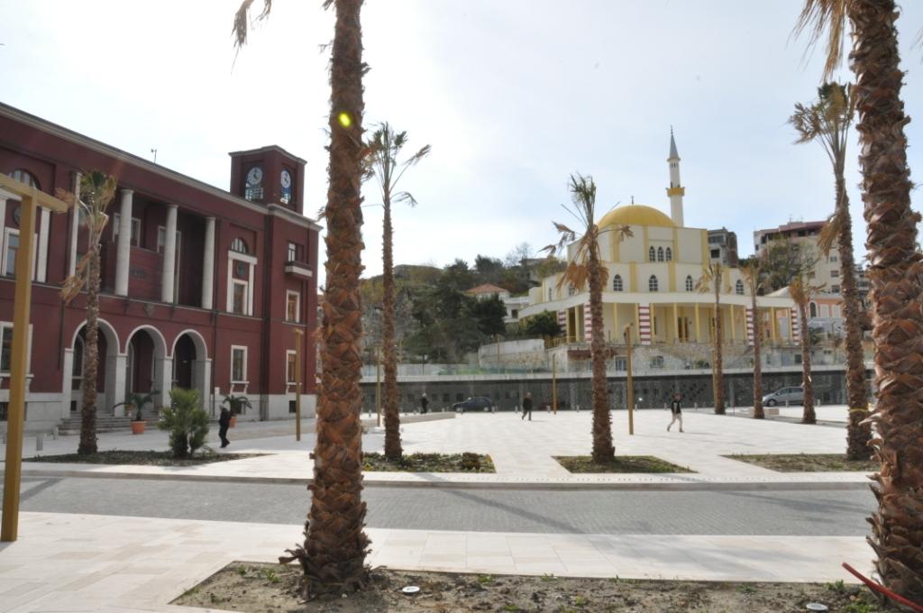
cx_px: 462
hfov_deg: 67.4
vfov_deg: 47.8
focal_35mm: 27
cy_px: 306
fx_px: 691
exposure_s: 1/200
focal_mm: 18
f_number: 22
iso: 800
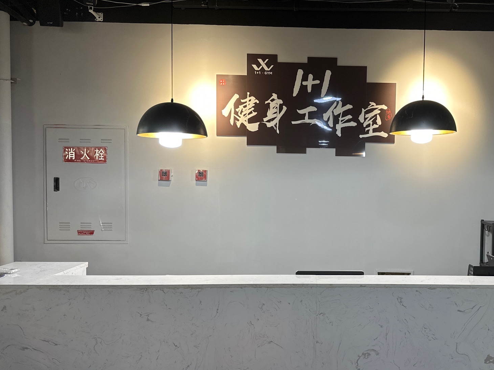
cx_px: 322
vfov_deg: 42.9
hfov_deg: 54.4
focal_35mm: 33
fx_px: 471
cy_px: 194
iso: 125
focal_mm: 6.86
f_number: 1.78
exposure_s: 1/100
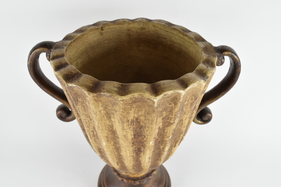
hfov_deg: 55.1
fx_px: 269
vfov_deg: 38.4
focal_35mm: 34
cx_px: 140
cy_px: 94
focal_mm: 23
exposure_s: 1/125
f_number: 10
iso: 800
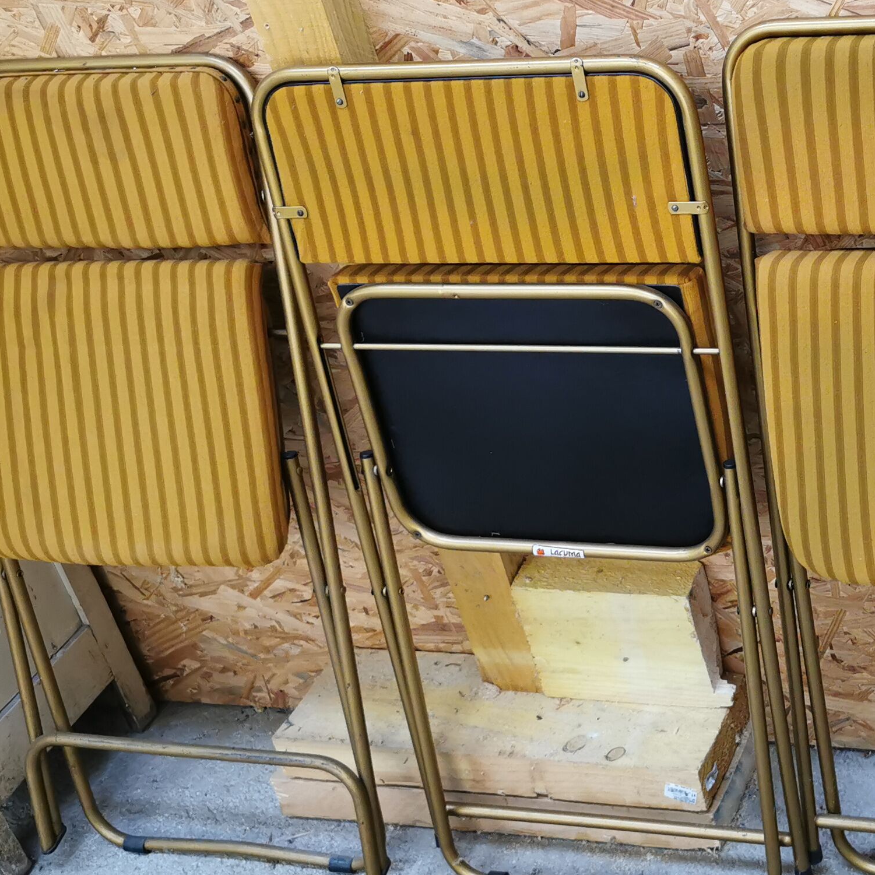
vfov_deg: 29.5
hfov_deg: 27.8
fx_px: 1659
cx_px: 876
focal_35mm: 58
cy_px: 376
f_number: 1.6
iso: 160
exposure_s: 1/100
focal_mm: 5.56
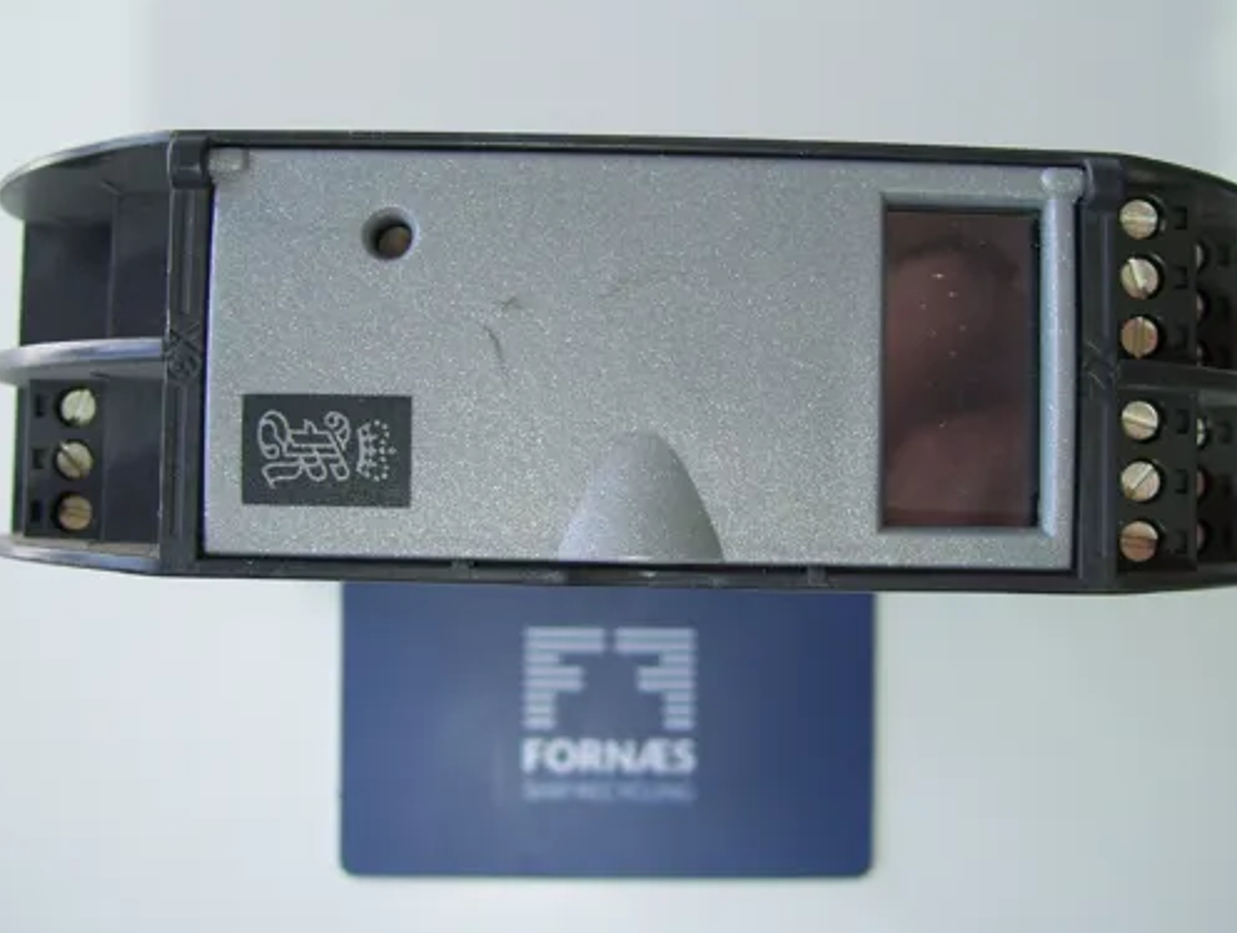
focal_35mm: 45
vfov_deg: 32.2
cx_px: 614
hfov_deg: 42.0
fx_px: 1611
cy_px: 403
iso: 80
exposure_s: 1/200
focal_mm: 6
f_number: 2.7
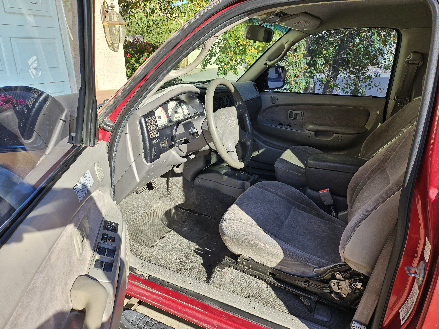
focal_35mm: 24
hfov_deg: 71.6
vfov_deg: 56.8
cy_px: 164
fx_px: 304
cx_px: 220
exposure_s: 1/820
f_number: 1.8
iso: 50
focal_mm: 5
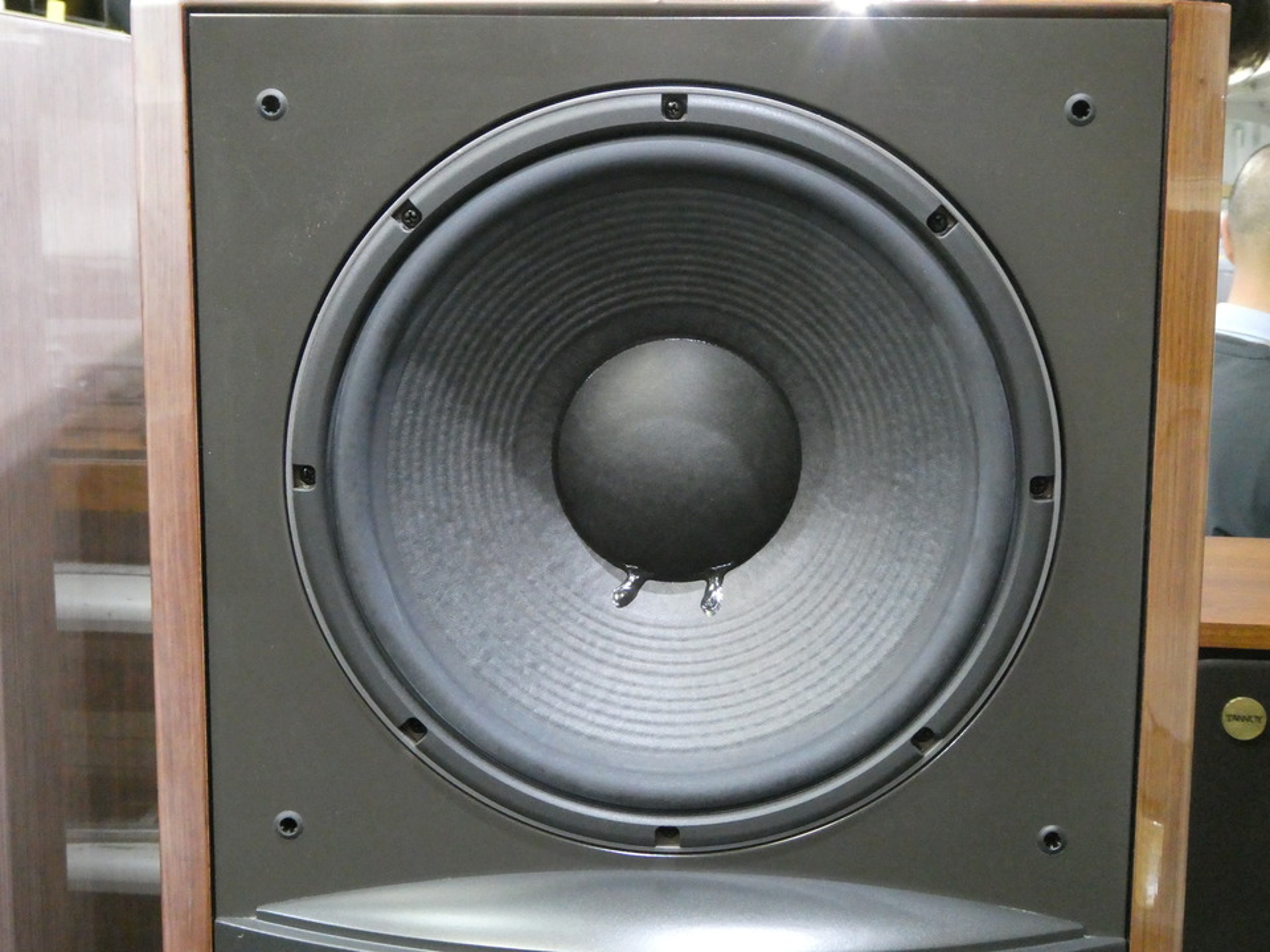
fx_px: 1834
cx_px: 635
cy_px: 476
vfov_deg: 29.1
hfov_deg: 38.2
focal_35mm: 50
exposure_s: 1/25
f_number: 4.1
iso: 1600
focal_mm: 9
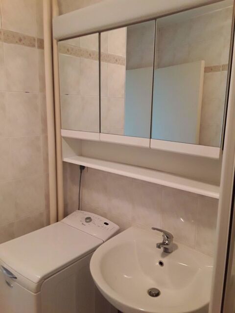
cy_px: 156
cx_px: 118
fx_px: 244
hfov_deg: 51.4
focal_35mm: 27
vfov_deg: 65.3
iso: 160
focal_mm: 2.91
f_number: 1.9
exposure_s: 1/25
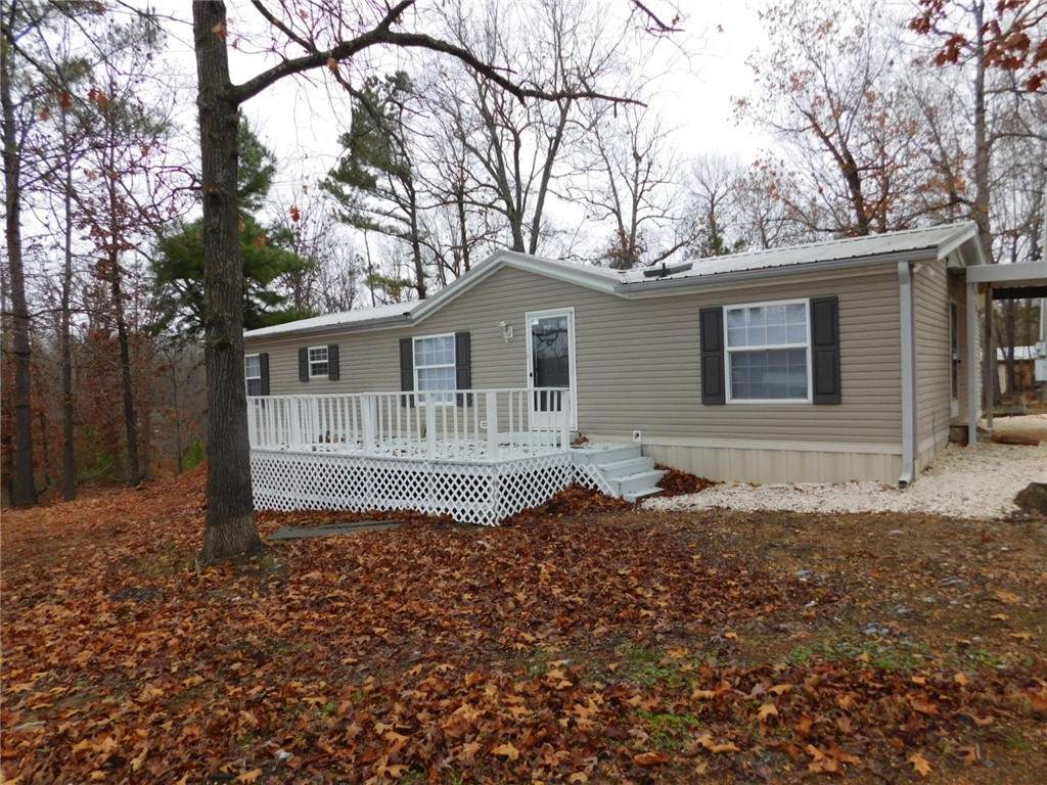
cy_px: 392
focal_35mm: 23
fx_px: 696
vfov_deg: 58.9
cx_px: 524
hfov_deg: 73.9
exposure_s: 1/200
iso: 125
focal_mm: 4
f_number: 3
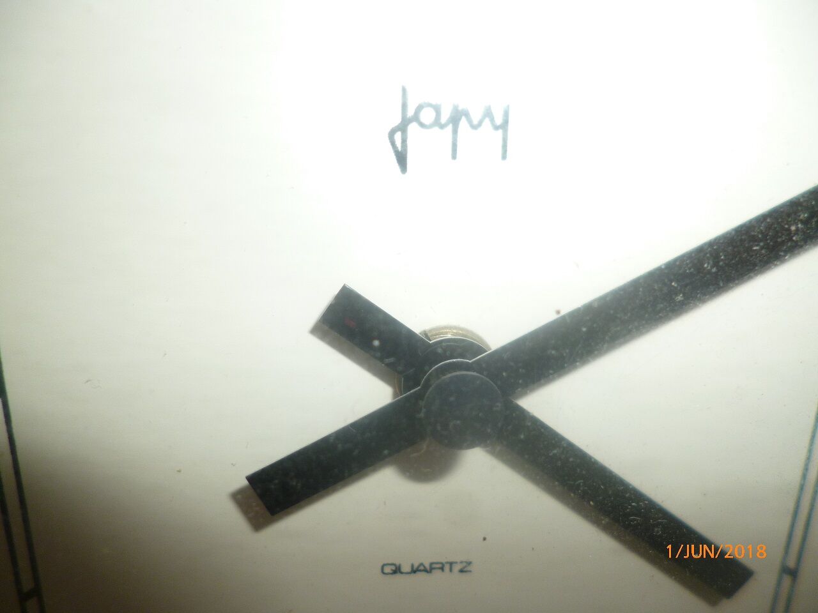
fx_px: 567
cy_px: 306
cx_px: 409
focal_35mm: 24
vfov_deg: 56.8
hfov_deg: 71.6
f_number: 2.5
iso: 100
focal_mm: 4.3
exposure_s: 1/60
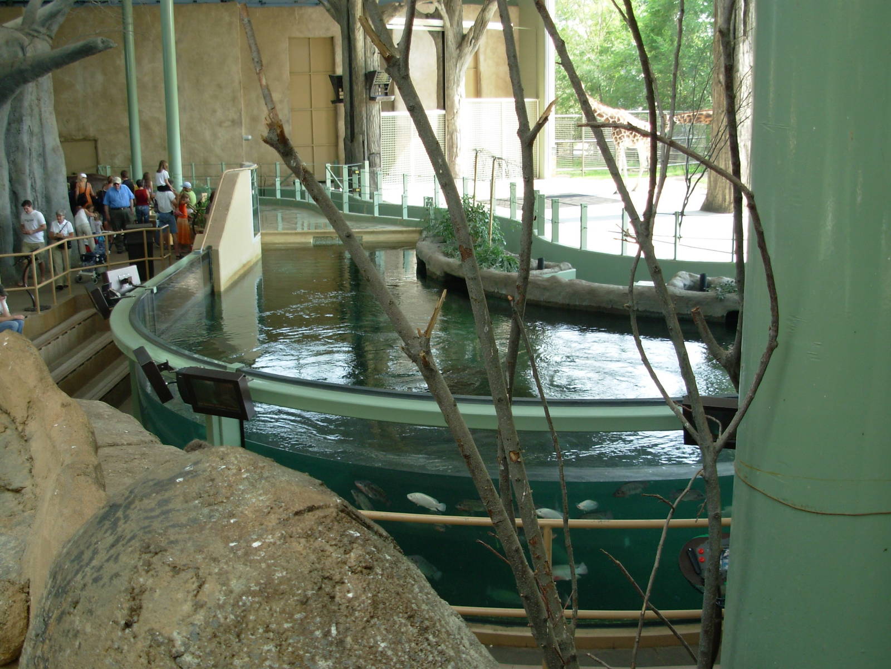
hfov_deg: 49.0
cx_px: 446
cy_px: 334
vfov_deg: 37.7
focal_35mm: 38
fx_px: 978
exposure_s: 1/95.9
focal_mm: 6.3
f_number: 2.9
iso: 50
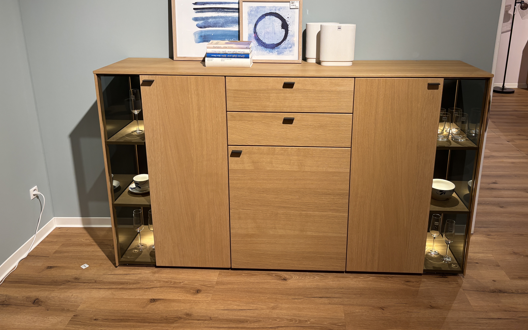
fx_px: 432
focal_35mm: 30
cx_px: 286
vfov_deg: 41.5
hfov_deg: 62.8
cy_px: 120
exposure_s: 1/100
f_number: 1.6
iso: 100
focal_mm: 5.96
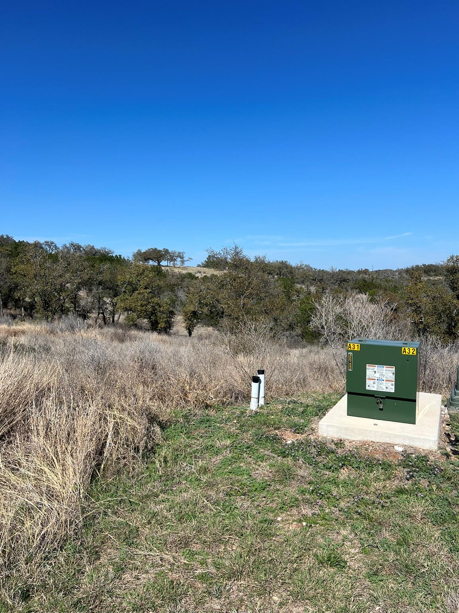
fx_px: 460
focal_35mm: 26
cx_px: 230
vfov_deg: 67.3
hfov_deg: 53.1
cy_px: 306
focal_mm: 5.7
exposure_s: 1/5587
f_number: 1.5
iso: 50
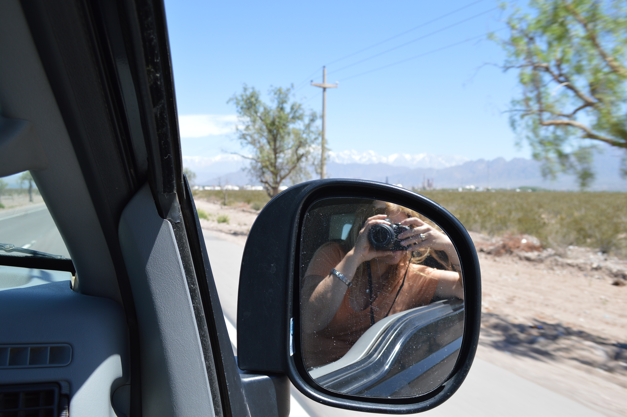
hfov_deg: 62.0
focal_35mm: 30
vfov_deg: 43.5
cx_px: 314
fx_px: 522
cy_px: 208
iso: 100
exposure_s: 1/200
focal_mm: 20
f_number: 7.1
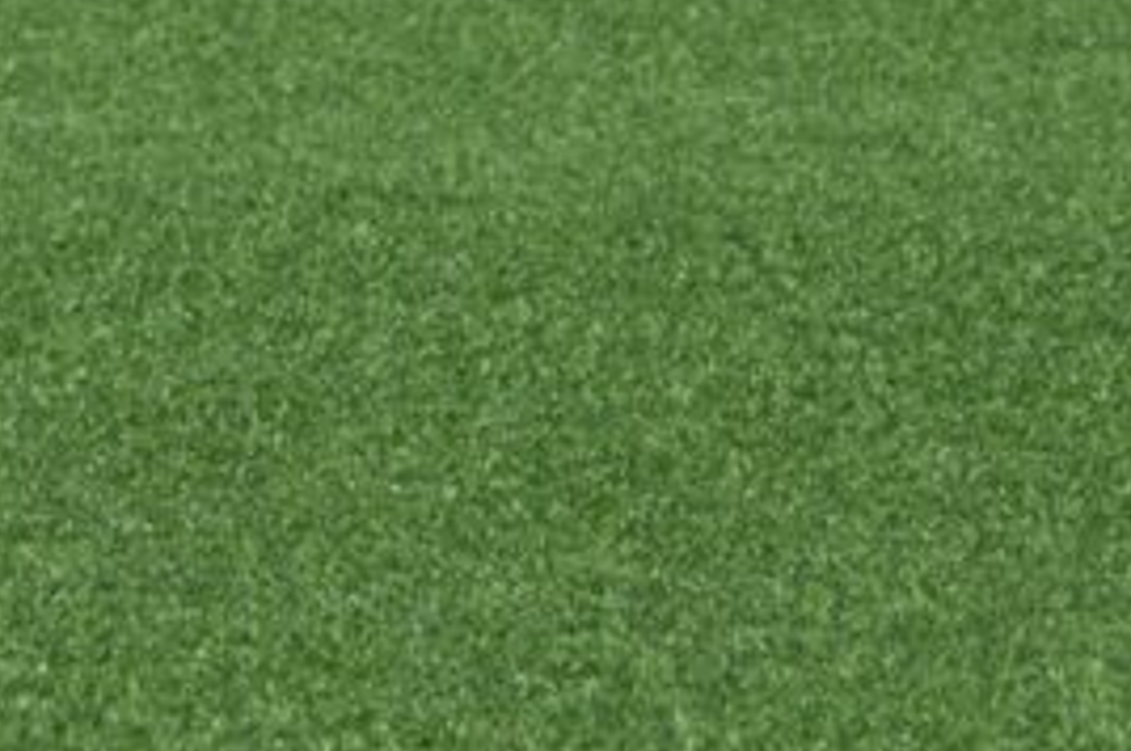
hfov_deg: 2.2
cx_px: -895
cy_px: -338
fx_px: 28774
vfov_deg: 1.5
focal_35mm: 917
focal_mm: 240
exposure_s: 1/1250
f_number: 14
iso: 1250
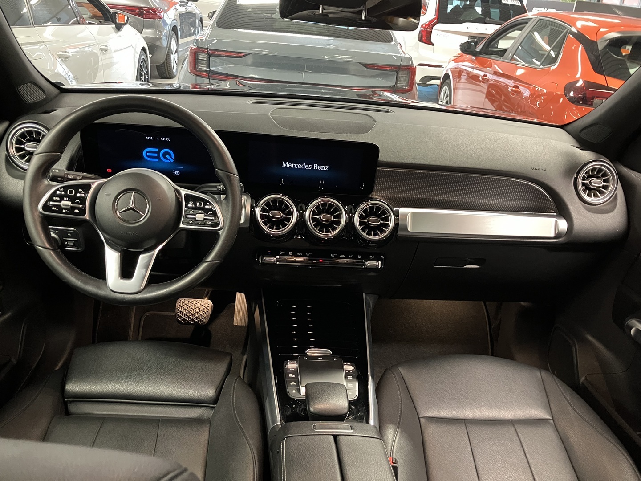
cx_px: 320
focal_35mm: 28
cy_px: 240
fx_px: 518
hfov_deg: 63.4
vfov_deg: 49.7
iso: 640
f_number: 1.8
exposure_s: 1/25
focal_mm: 3.99
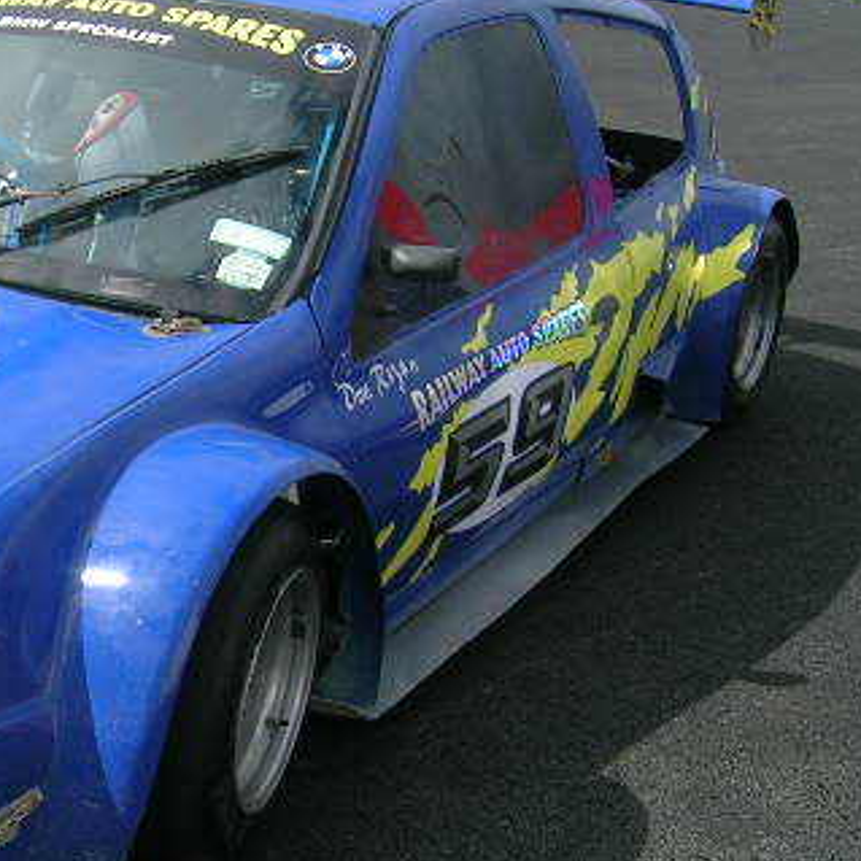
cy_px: 375
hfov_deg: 26.9
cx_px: 116
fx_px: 1745
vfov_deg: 27.7
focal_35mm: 62
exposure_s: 1/432
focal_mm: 5.4
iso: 50
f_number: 4.8
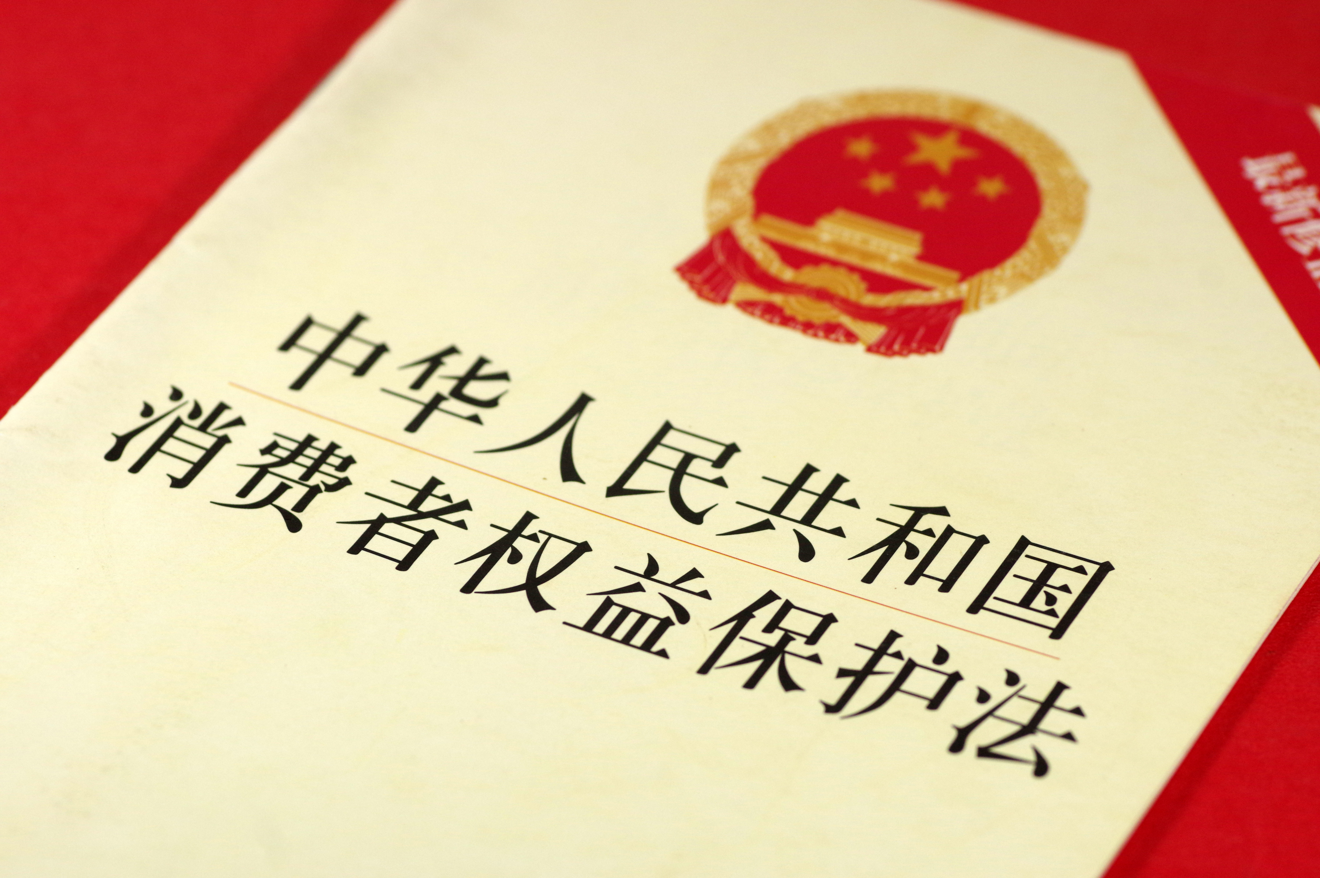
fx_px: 5495
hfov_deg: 13.7
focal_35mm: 150
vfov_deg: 9.1
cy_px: 439
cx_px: 660
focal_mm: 100
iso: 800
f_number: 5.6
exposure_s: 1/125
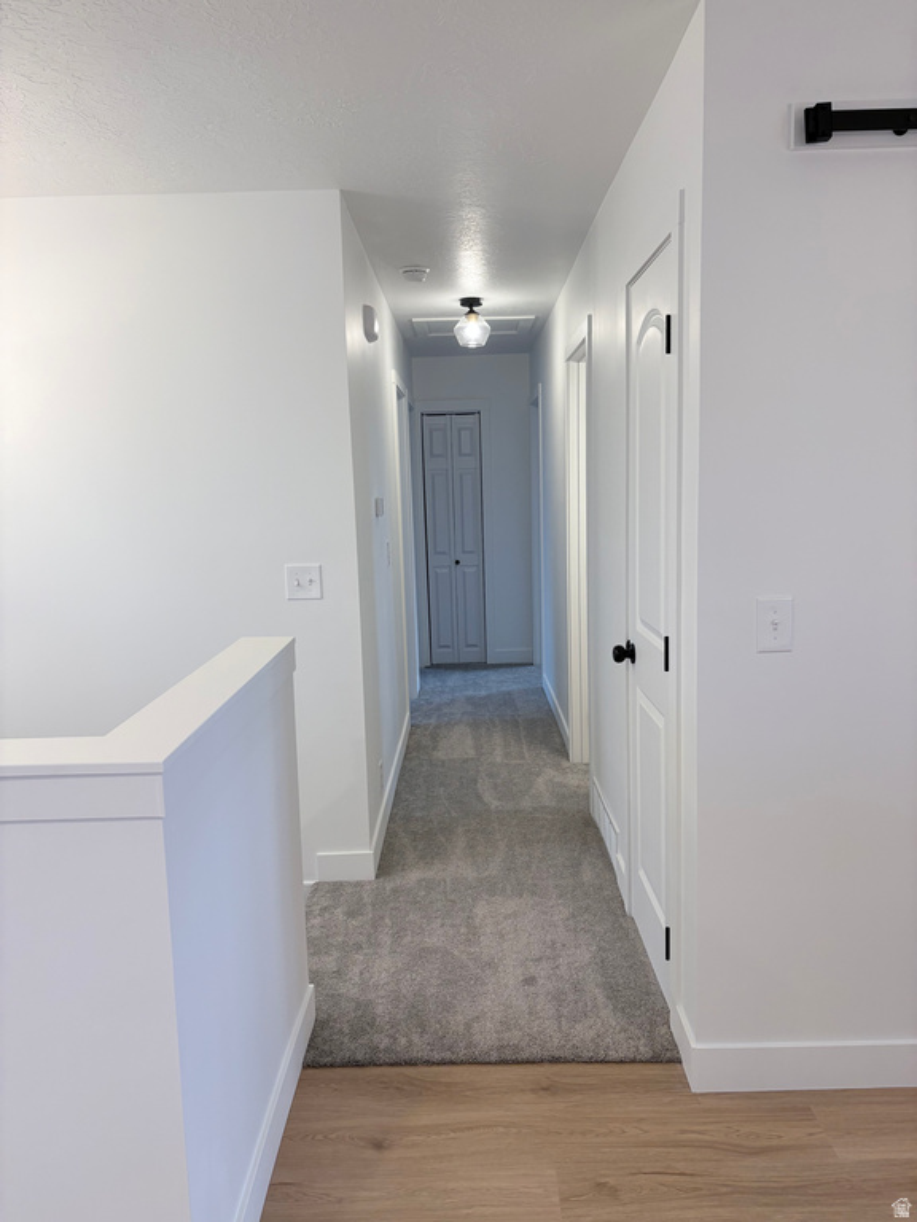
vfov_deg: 67.3
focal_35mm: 26
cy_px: 611
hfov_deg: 53.1
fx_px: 918
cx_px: 458
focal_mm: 5.96
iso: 100
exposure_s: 1/120
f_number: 1.6
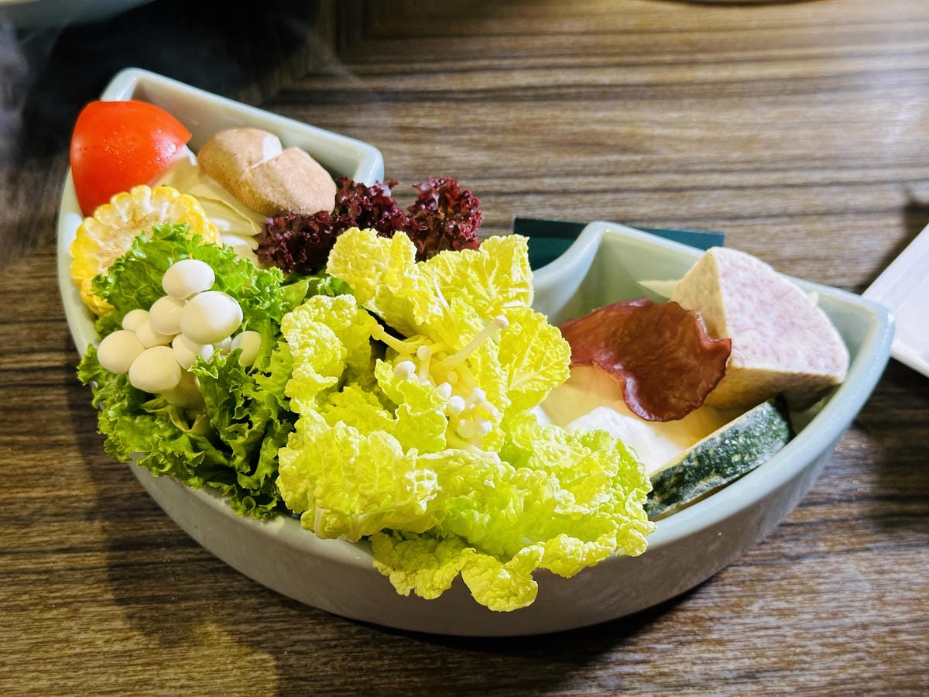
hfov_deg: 39.7
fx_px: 1288
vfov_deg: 30.3
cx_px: 464
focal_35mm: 48
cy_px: 348
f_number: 1.78
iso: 125
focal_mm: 6.86
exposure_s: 1/60
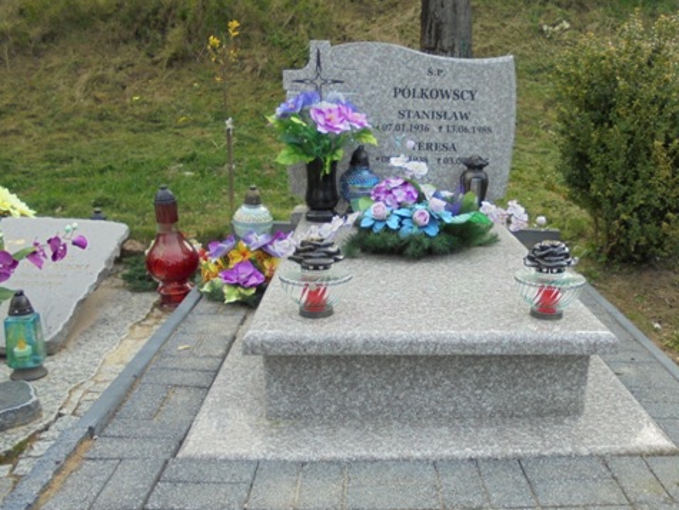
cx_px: 433
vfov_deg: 40.7
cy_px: 291
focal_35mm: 35
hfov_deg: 51.9
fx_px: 687
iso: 100
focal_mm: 4.6
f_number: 3.5
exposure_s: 1/200
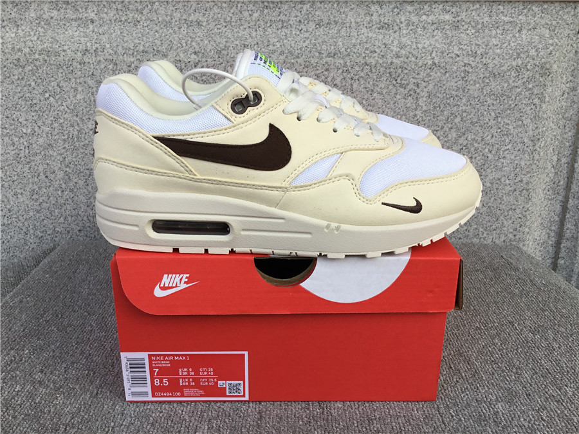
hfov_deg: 58.4
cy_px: 217
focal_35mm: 31
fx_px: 519
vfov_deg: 45.4
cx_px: 290
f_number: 2.4
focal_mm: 3.3
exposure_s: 1/529
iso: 25
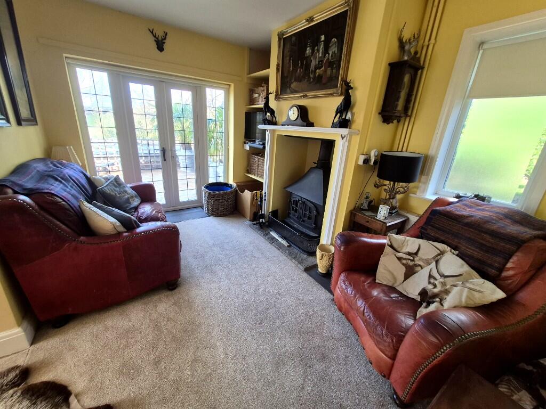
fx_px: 205
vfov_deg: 89.9
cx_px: 273
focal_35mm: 13
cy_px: 204
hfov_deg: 106.2
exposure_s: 1/50
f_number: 2.2
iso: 80
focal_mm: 1.74
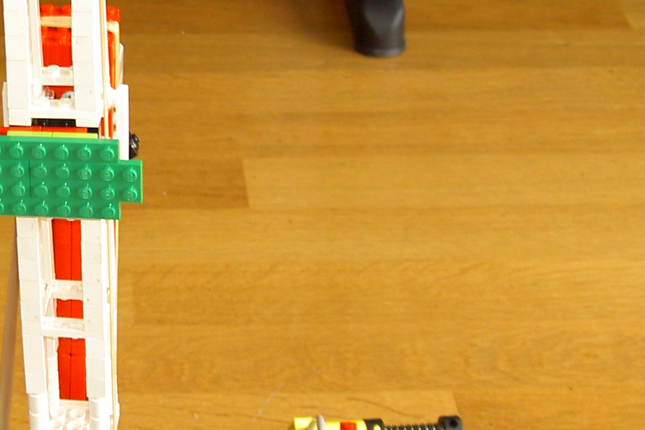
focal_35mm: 108
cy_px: 122
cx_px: 64
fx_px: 1935
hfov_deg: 18.6
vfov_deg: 12.6
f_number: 2.8
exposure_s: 1/60
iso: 100
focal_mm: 8
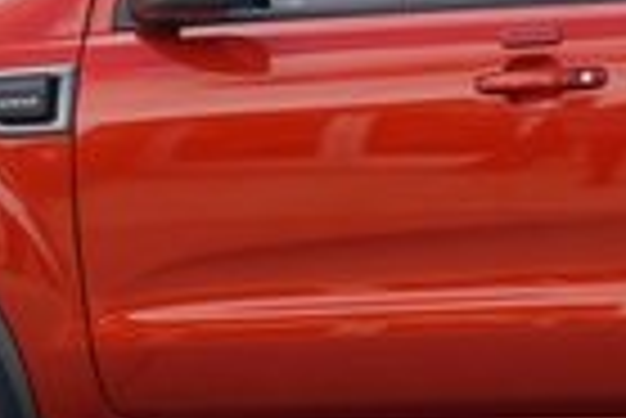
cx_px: 712
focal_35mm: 207
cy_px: 7
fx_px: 3603
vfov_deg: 6.6
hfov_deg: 9.8
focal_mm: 45
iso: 100
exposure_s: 1/100
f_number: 8
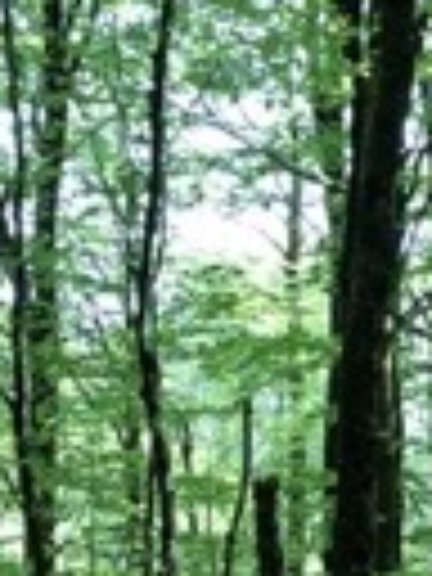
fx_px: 1814
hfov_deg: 12.8
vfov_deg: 18.0
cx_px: 657
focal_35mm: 109
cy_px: 382
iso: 80
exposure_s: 1/100
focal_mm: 3.99
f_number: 1.8
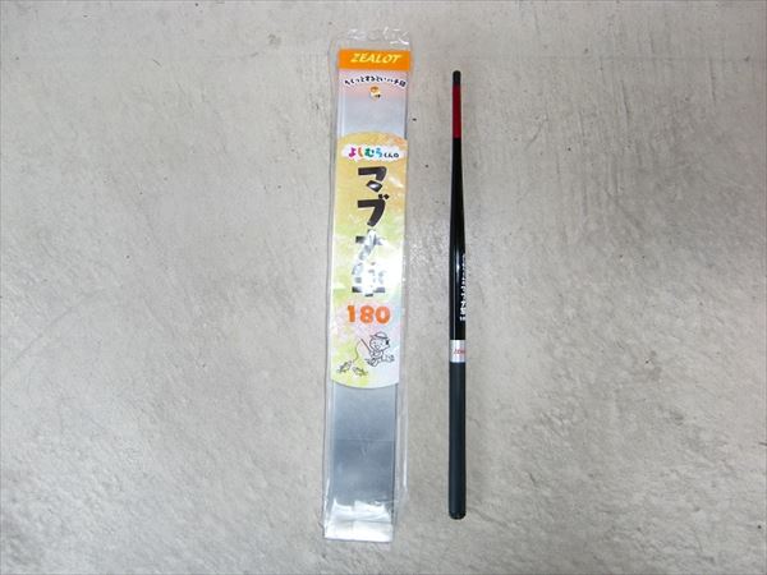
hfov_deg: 63.4
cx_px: 384
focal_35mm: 28
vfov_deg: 49.7
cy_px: 288
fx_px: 620
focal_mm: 4.9
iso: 100
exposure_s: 1/80
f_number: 2.6
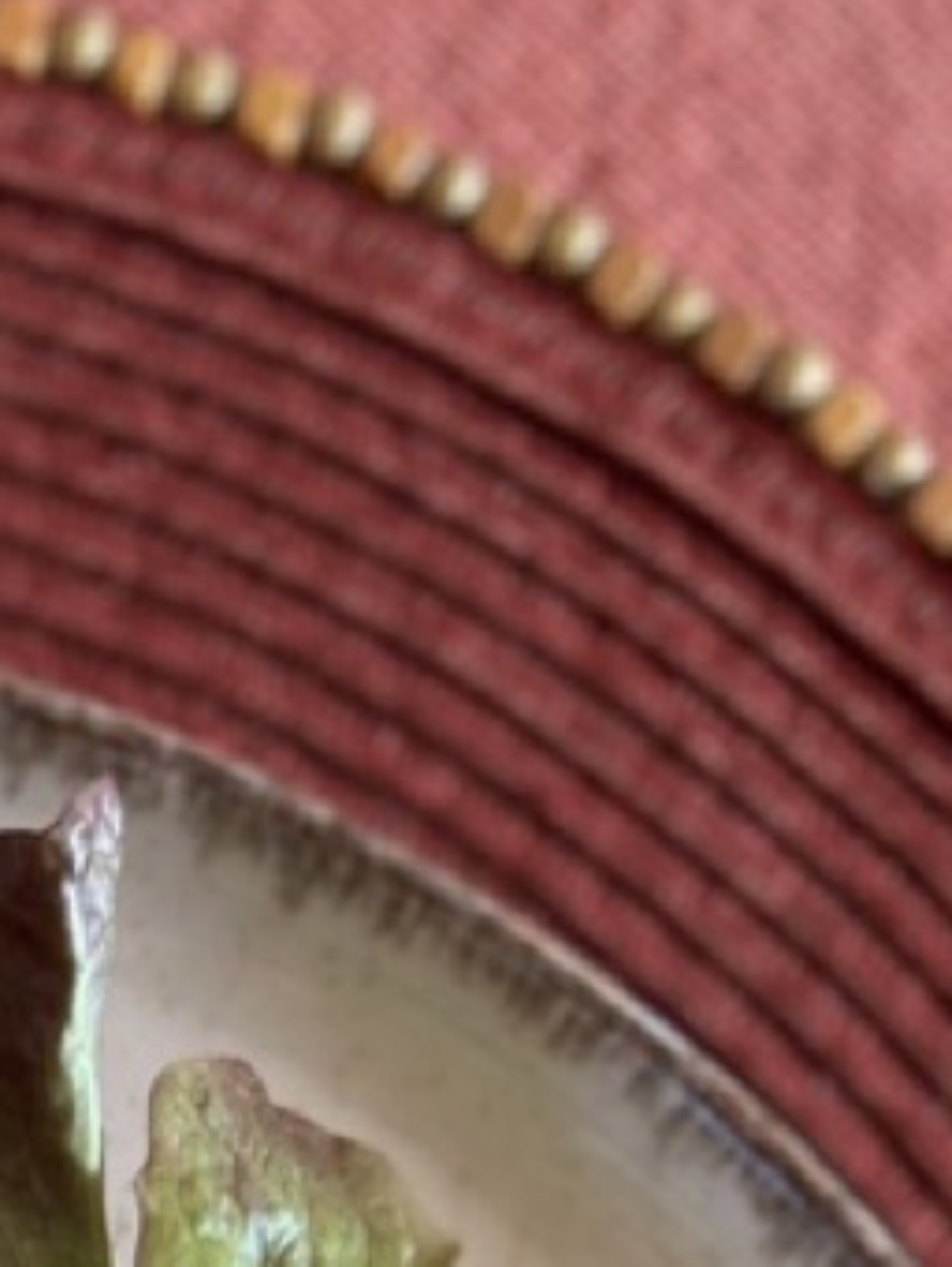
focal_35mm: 122
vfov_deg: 14.0
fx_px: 4471
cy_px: 2385
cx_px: -416
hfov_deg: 11.7
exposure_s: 1/111
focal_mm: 5.7
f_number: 1.5
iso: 80
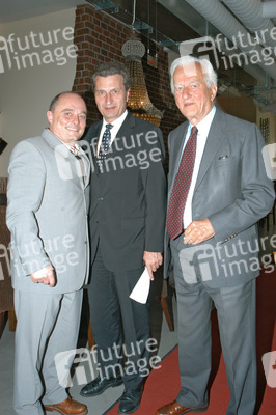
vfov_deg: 53.2
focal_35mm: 36
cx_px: 138
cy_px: 208
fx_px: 415
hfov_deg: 36.8
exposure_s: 1/125
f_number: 5.6
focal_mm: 24
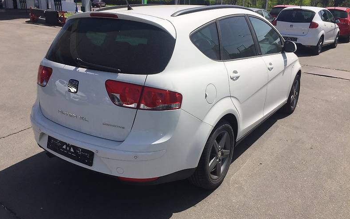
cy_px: 99
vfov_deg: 40.6
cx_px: 174
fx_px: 296
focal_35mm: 31
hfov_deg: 61.2
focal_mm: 4.2
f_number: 2.2
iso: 32
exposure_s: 1/2639
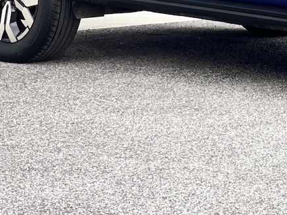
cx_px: 377
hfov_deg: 8.5
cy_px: -70
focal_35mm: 230
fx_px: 1906
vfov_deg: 6.4
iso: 20
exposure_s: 1/121
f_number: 2.2
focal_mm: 7.5
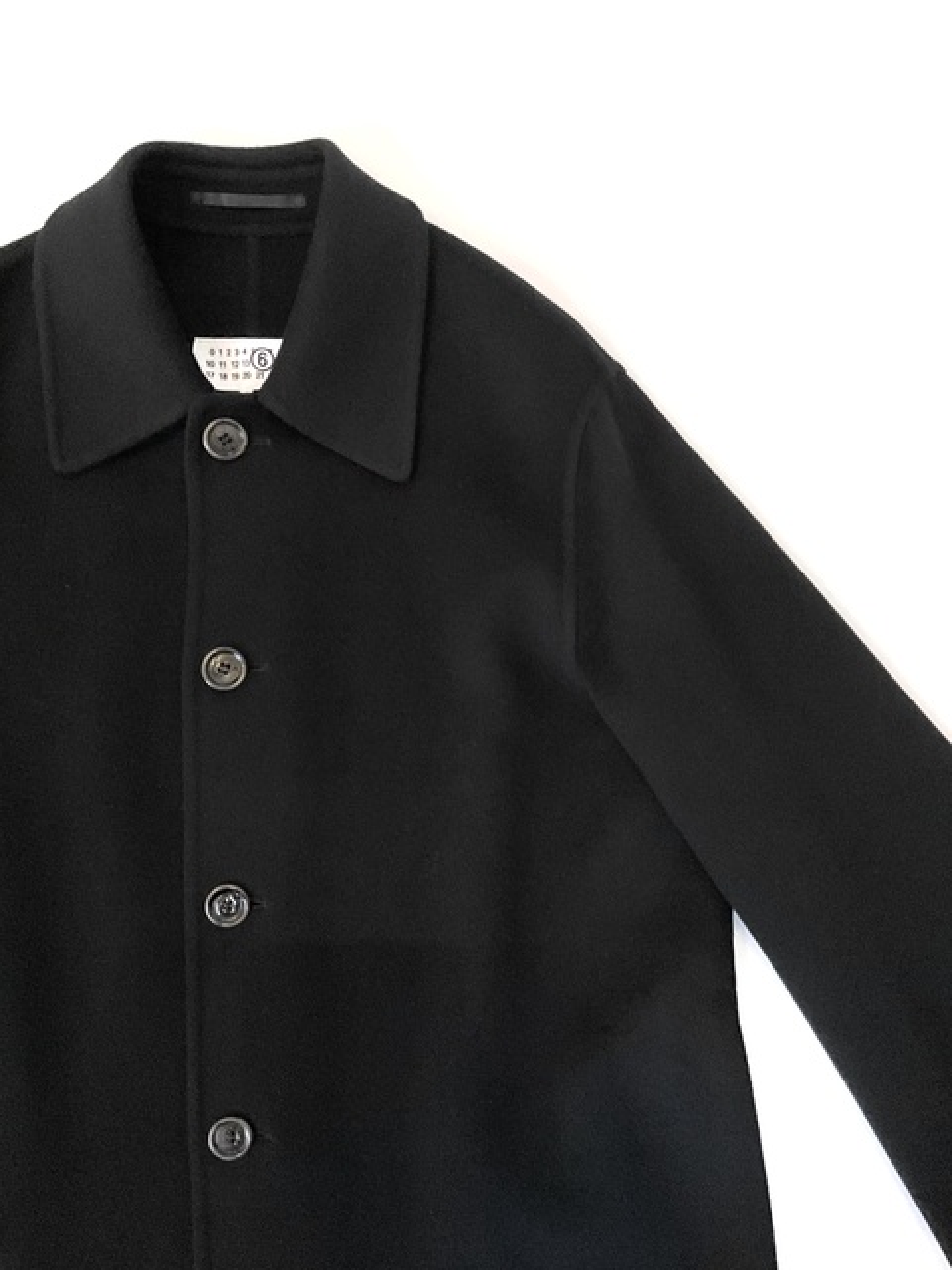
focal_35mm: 29
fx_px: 1063
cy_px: 635
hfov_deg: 48.2
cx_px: 476
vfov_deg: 61.7
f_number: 1.8
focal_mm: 3
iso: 125
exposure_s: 1/50
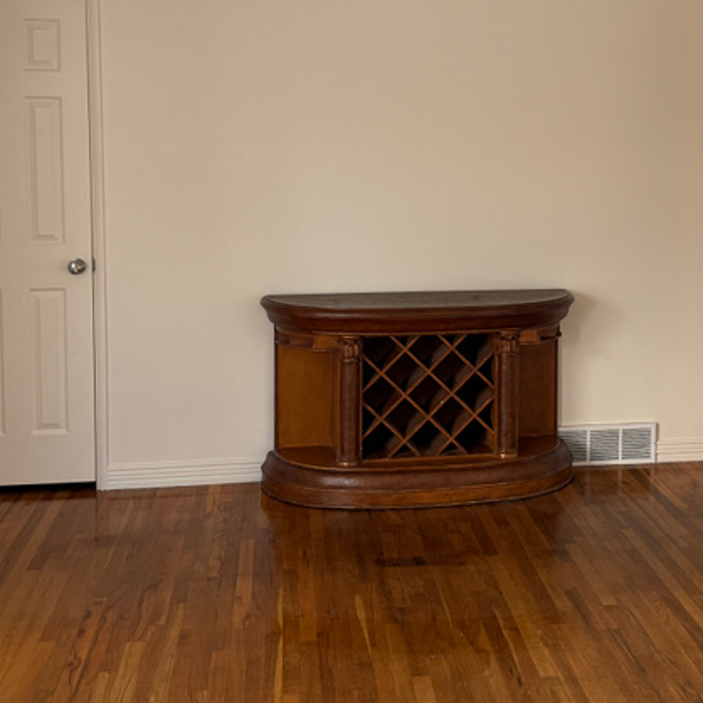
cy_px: 219
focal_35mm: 52
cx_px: 508
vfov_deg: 32.4
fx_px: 1195
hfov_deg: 32.3
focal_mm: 6.76
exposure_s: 1/117
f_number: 1.78
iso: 200
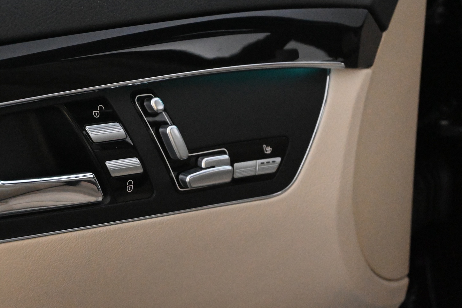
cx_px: 205
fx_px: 1078
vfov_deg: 16.3
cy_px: 138
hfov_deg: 24.2
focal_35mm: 84
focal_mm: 50
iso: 12800
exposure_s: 1/80
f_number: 6.3
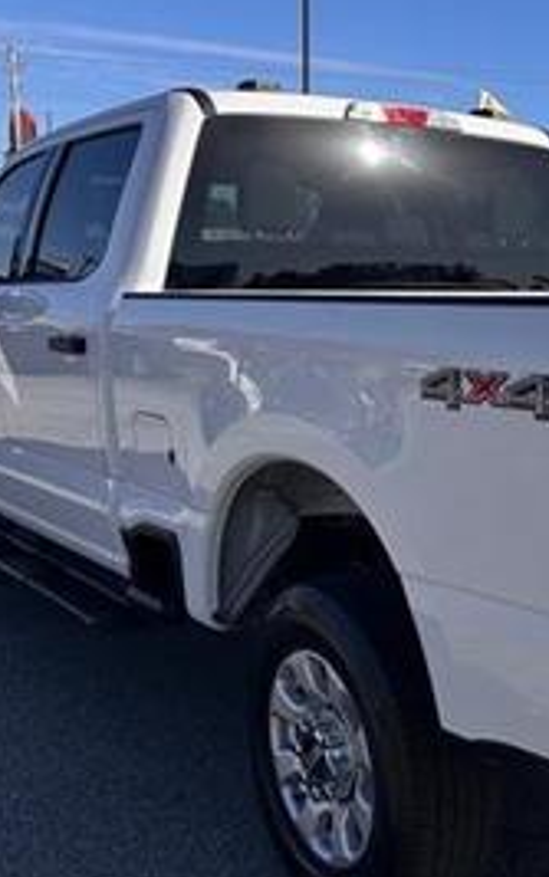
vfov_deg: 41.8
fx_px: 1148
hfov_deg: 25.1
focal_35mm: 48
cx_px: 598
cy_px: 473
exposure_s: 1/5000
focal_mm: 6.86
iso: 80
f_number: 1.78
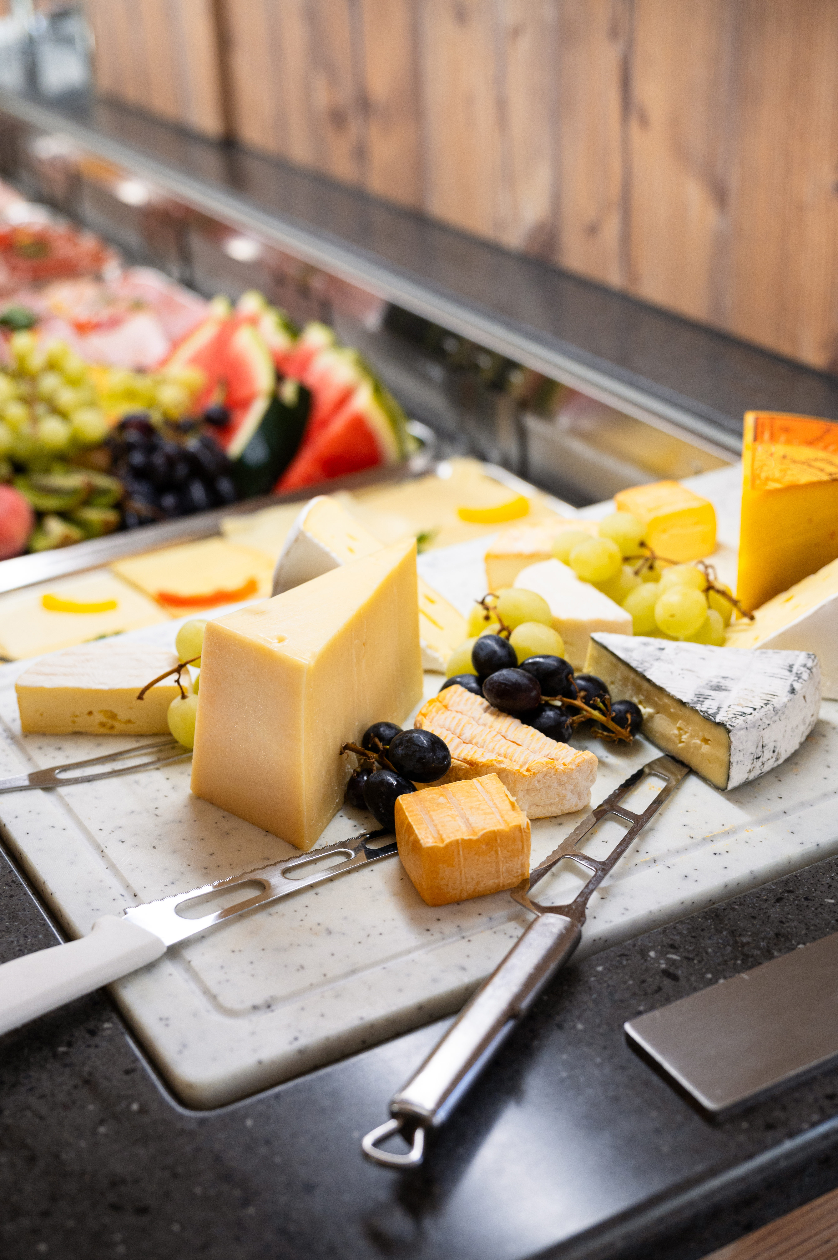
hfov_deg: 28.0
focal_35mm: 48
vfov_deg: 41.1
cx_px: 419
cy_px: 630
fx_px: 1678
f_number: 4
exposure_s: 1/200
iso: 640
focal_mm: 48
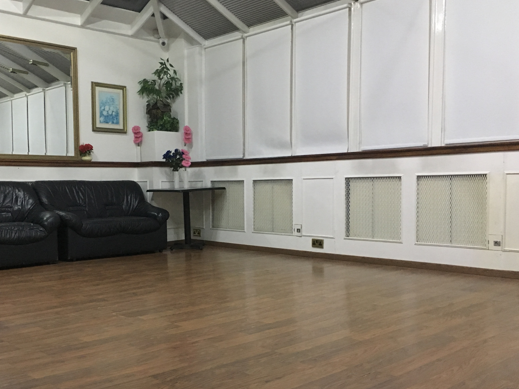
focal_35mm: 38
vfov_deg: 37.6
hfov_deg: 48.6
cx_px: 204
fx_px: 570
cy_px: 222
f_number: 2.2
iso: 400
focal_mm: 4.15
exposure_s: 1/17
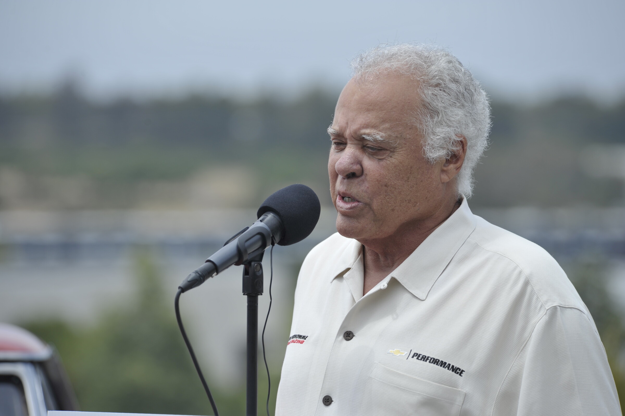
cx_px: 312
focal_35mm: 240
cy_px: 208
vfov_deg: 5.7
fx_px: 4164
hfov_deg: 8.6
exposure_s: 1/1250
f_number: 5.3
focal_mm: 240
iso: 200
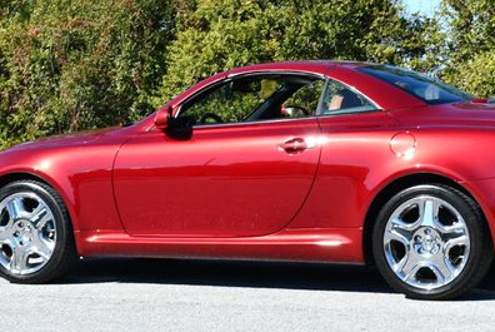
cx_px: 300
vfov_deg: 12.4
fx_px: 1514
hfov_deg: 18.5
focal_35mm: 110
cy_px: 71
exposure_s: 1/250
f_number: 8
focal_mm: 34
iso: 125
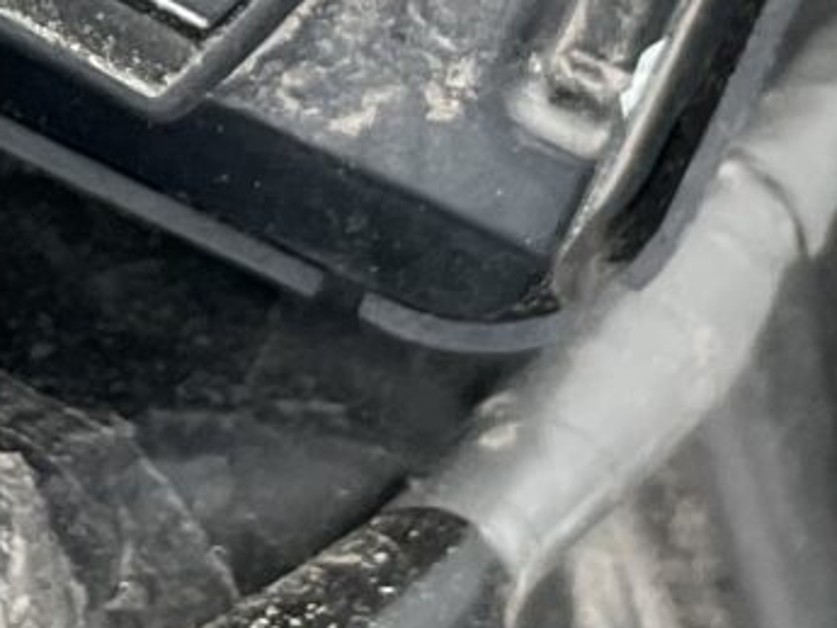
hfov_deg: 9.1
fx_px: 5200
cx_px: -66
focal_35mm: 215
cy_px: -369
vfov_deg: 6.8
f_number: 1.8
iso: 20
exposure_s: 1/120
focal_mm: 3
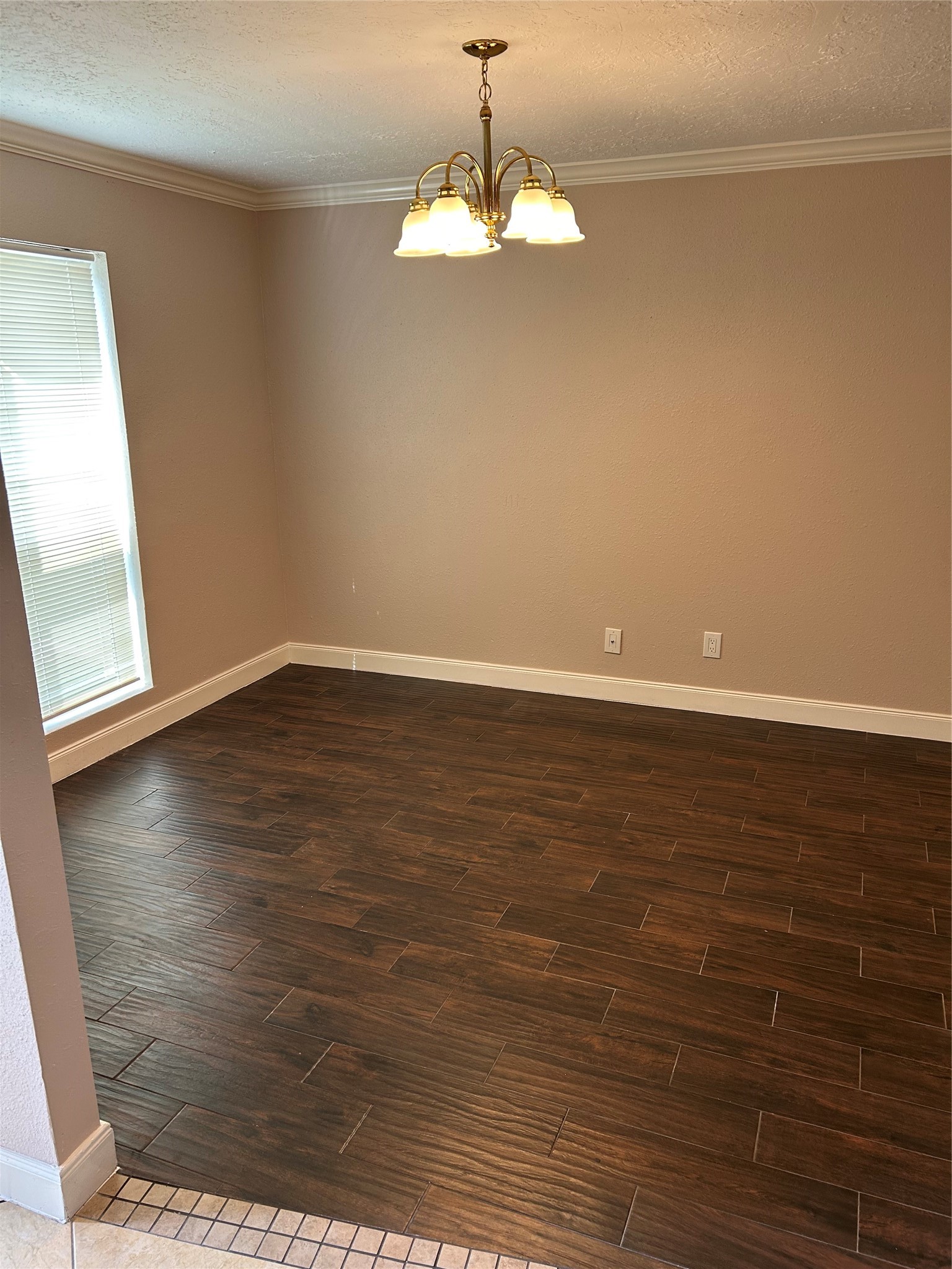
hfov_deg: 53.1
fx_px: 953
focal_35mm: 26
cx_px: 476
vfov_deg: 67.3
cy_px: 634
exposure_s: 1/121
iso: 100
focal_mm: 5.7
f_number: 1.5
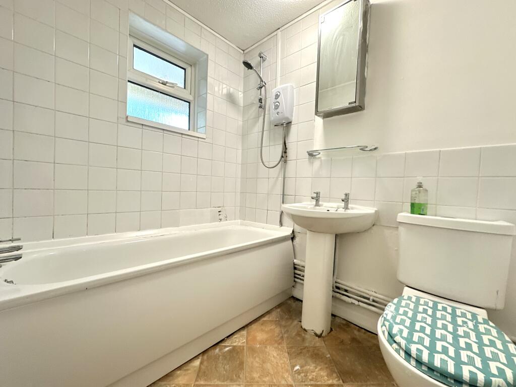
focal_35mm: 14
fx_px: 209
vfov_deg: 85.7
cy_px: 194
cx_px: 258
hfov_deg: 102.1
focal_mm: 2.22
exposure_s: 1/50
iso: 200
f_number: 2.2
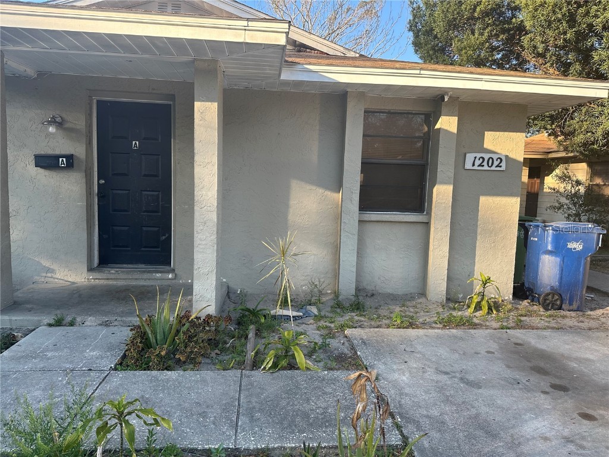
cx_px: 304
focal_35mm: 24
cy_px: 228
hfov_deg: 71.6
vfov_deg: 56.8
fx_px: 422
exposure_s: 1/503
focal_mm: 6.86
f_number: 1.78
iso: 80
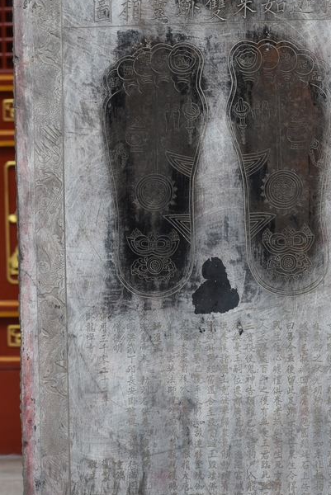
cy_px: 102
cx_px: 192
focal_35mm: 210
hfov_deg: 6.6
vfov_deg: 9.8
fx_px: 2891
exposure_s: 1/250
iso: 400
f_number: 5
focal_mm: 70
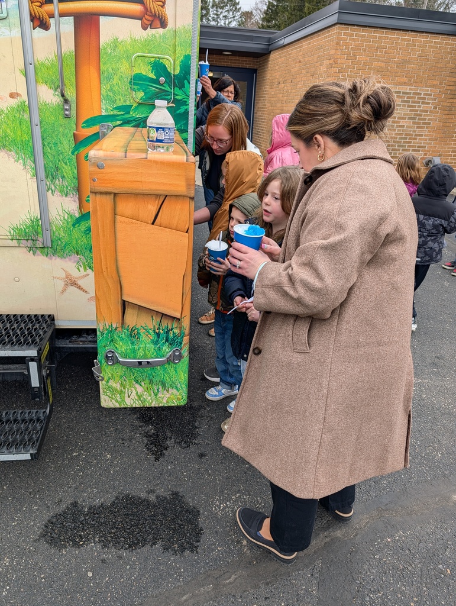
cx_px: 228
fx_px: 420
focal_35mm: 24
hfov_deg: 56.9
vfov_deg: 71.5
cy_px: 303
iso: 25
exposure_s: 1/248
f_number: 1.68
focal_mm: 6.9
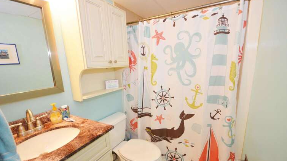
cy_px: 93
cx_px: 146
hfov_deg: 99.4
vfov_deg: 66.7
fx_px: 122
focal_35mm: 16
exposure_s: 1/60
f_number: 4
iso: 1000
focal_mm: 10
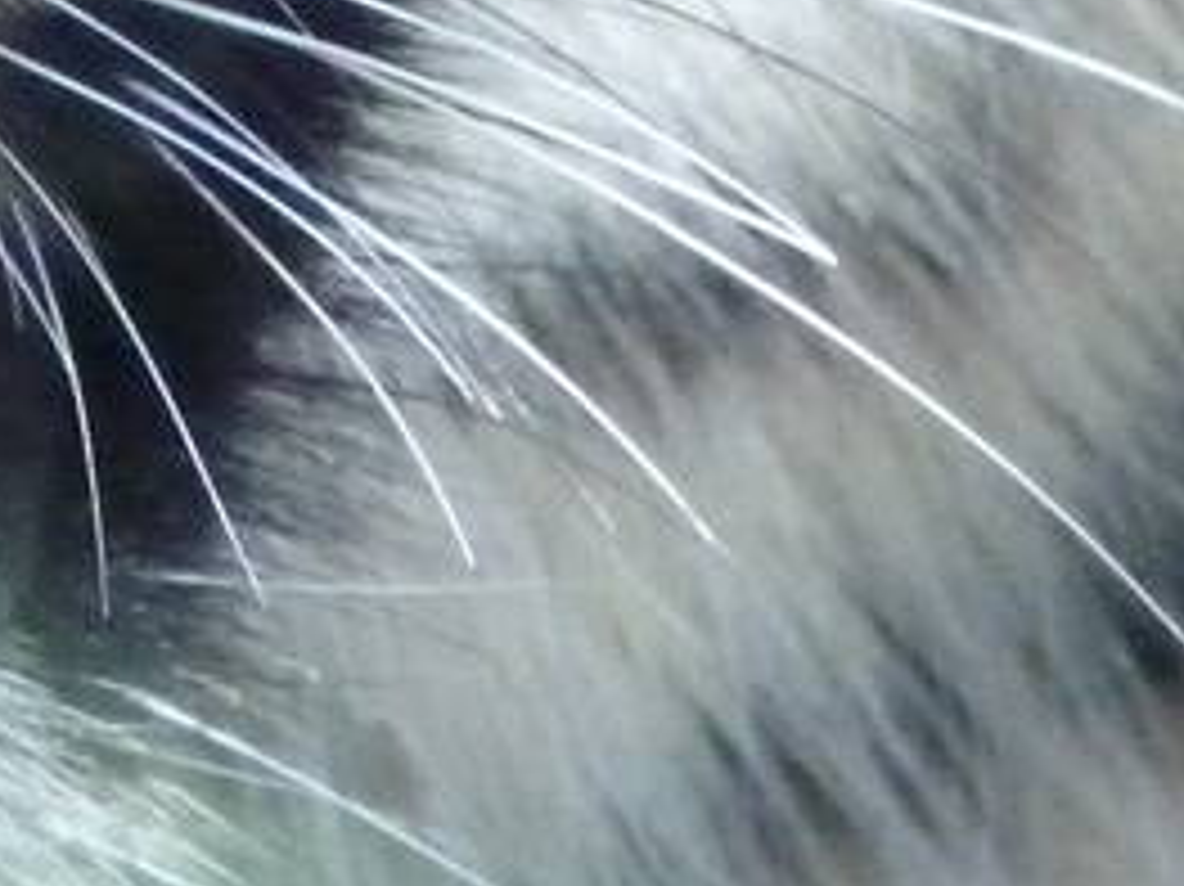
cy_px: -1619
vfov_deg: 0.5
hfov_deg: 0.7
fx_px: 100308
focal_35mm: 2934
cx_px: -315
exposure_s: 1/125
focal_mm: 85.7
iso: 800
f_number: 4.4
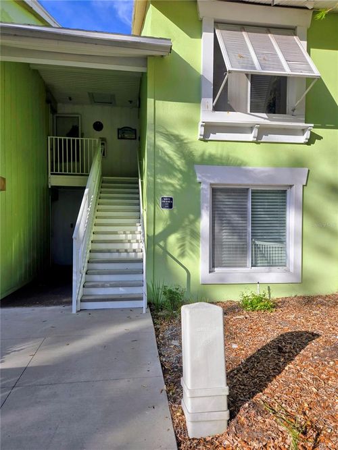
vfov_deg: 73.9
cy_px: 225
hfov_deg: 58.9
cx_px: 169
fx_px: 300
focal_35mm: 23
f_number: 1.8
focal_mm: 5.4
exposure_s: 1/1336
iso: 25
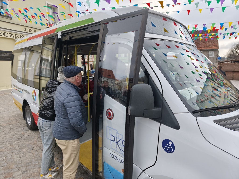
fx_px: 159
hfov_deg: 73.9
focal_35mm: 23
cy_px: 90
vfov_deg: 58.9
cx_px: 120
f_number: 1.6
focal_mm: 6.57
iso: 50
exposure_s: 1/207
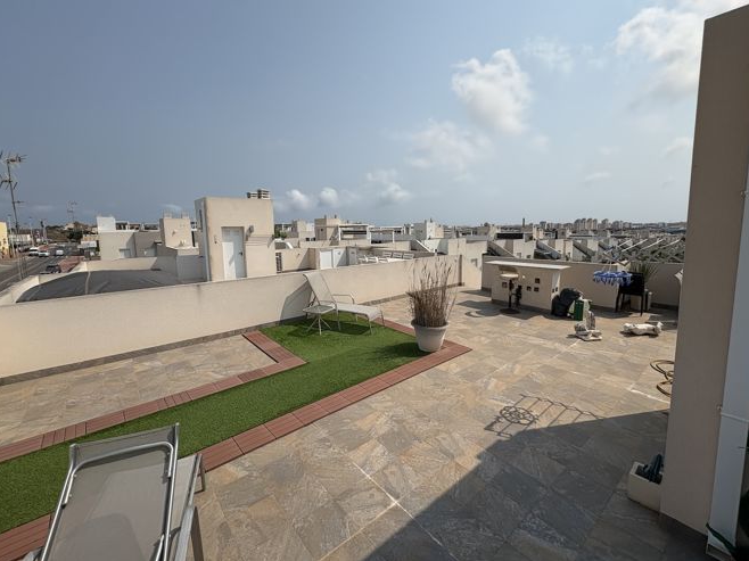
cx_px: 376
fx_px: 324
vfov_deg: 81.6
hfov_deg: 98.2
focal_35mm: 15
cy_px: 264
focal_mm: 2.22
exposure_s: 1/4367
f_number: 2.2
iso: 50
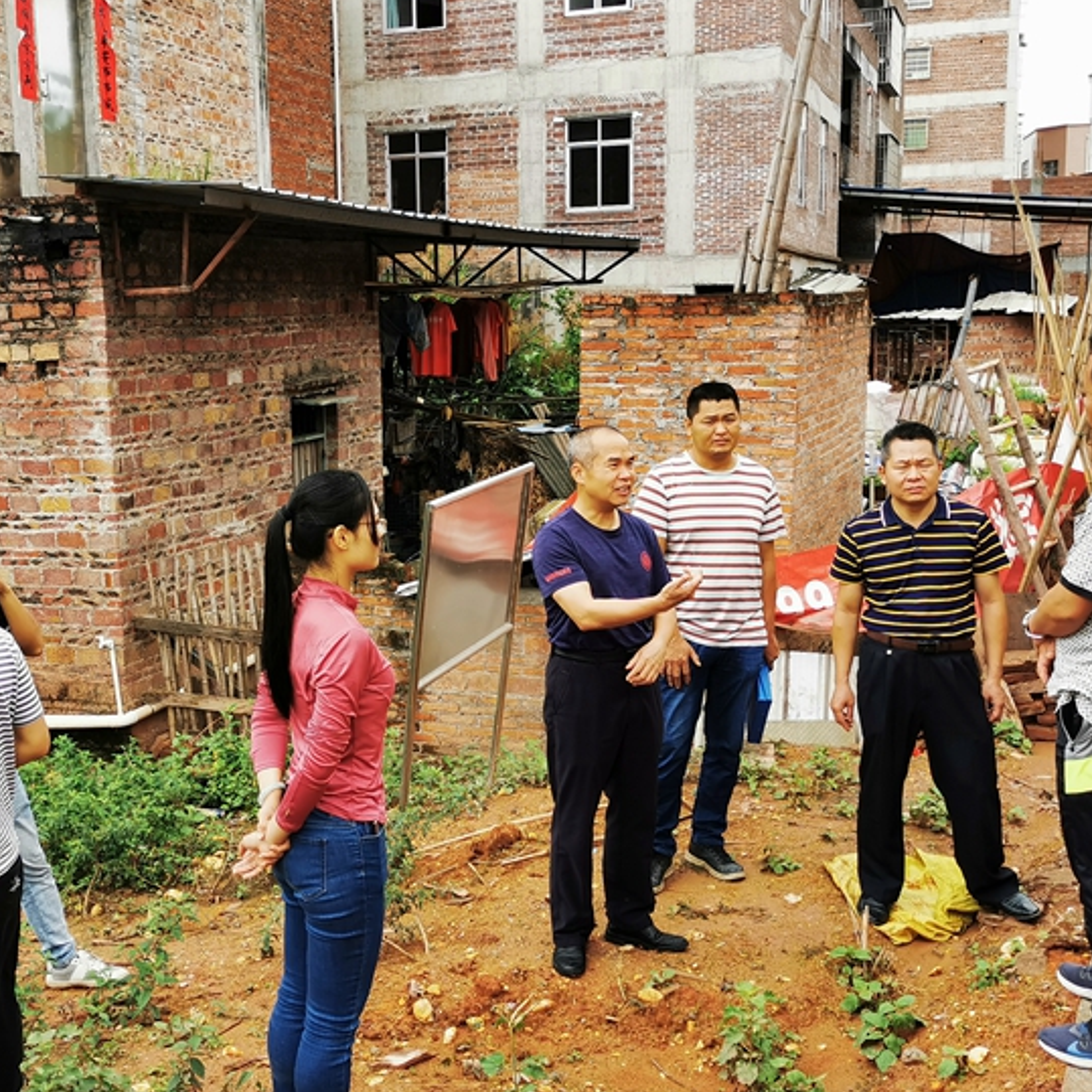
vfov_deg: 40.0
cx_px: 444
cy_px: 541
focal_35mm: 42
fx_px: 1499
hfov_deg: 39.9
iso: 50
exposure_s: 1/534
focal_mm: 5.58
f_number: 1.8
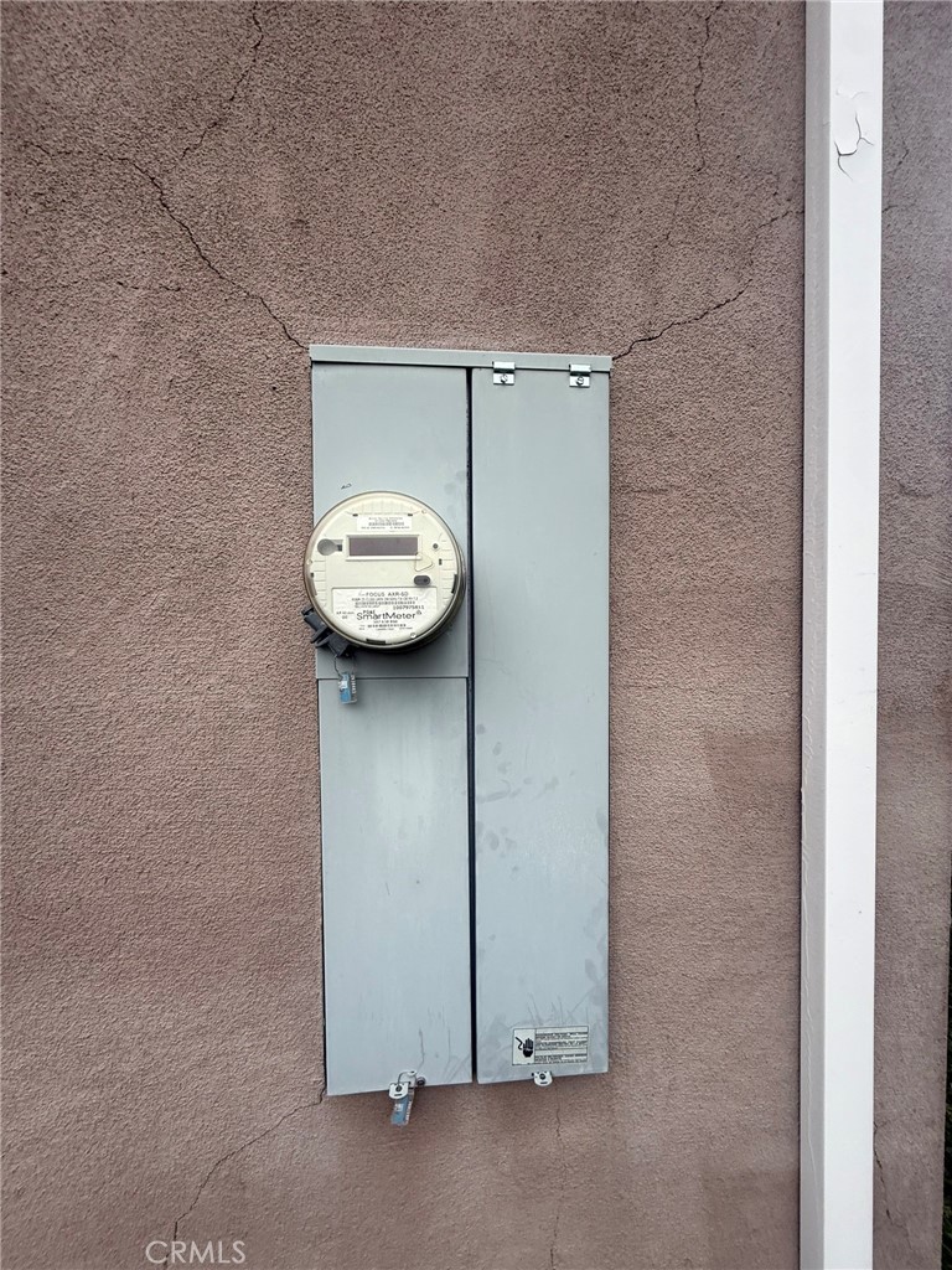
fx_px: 513
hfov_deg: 85.7
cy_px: 635
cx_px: 476
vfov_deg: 102.1
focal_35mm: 14
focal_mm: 2.22
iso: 80
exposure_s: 1/99
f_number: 2.2
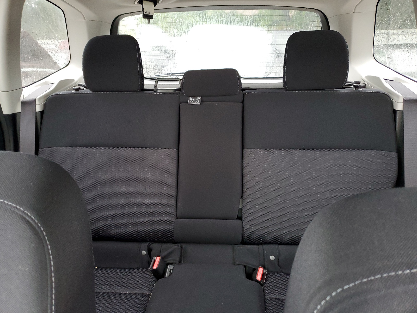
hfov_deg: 67.3
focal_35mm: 26
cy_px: 156
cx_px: 208
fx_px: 313
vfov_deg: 53.1
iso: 186
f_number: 1.5
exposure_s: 1/60.2
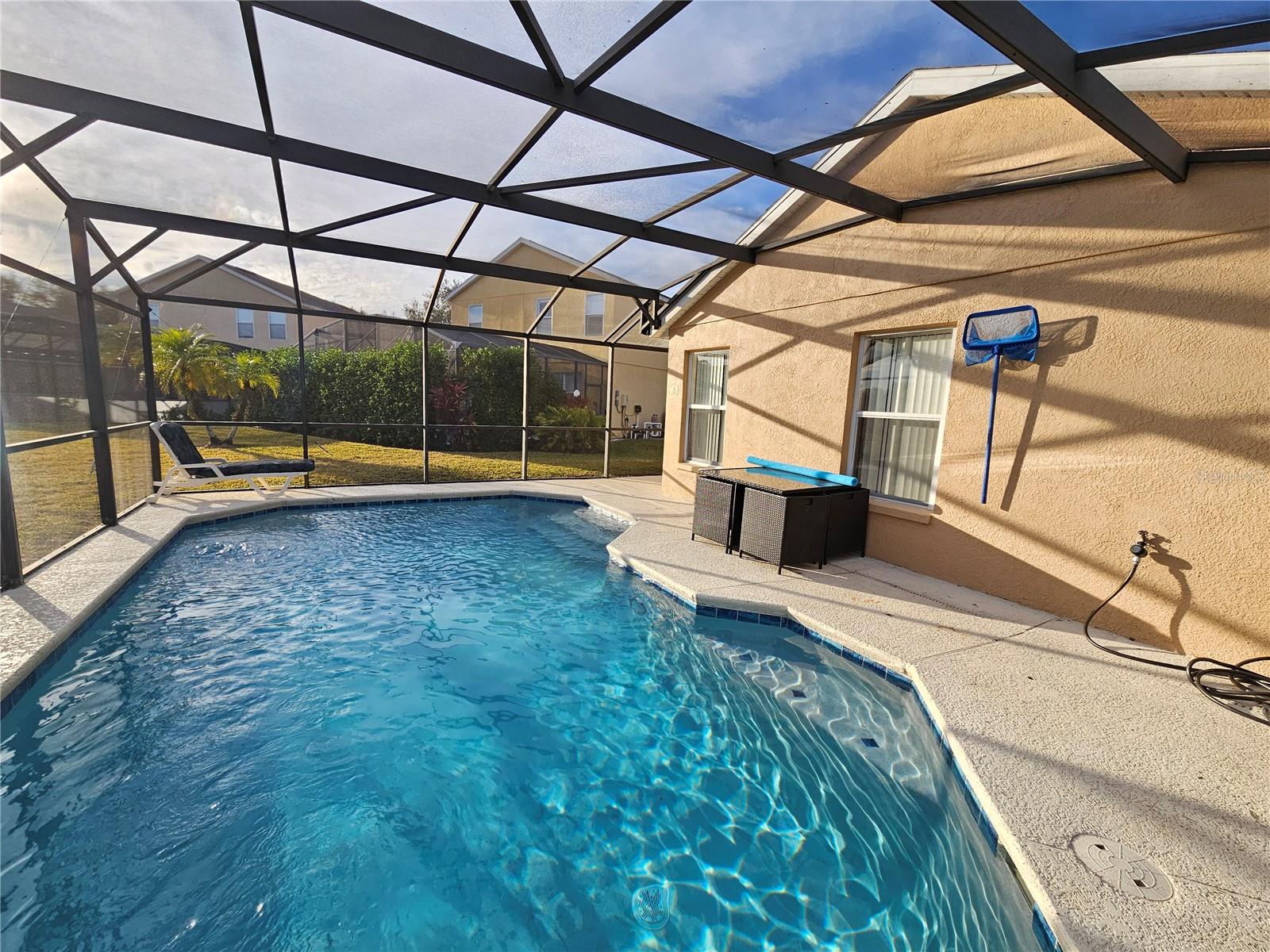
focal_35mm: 13
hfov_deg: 106.2
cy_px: 476
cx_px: 635
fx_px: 477
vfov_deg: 89.9
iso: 50
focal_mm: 2.2
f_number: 2.2
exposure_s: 1/694
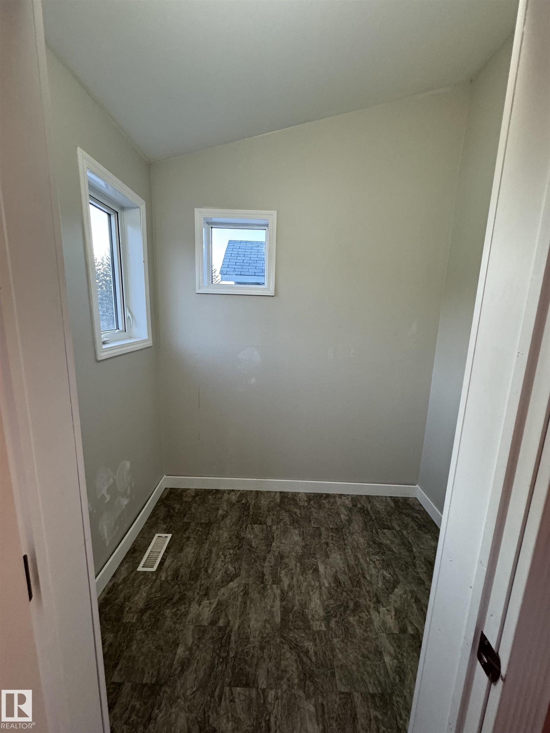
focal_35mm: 14
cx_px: 275
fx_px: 297
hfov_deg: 85.7
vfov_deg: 102.1
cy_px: 366
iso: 320
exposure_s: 1/60
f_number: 2.2
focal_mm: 2.22
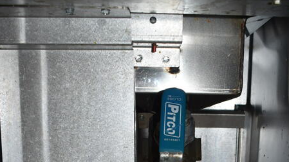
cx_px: 164
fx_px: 490
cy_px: 229
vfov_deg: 17.3
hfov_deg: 32.8
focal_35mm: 64
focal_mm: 20
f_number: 5.6
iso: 200
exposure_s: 1/30
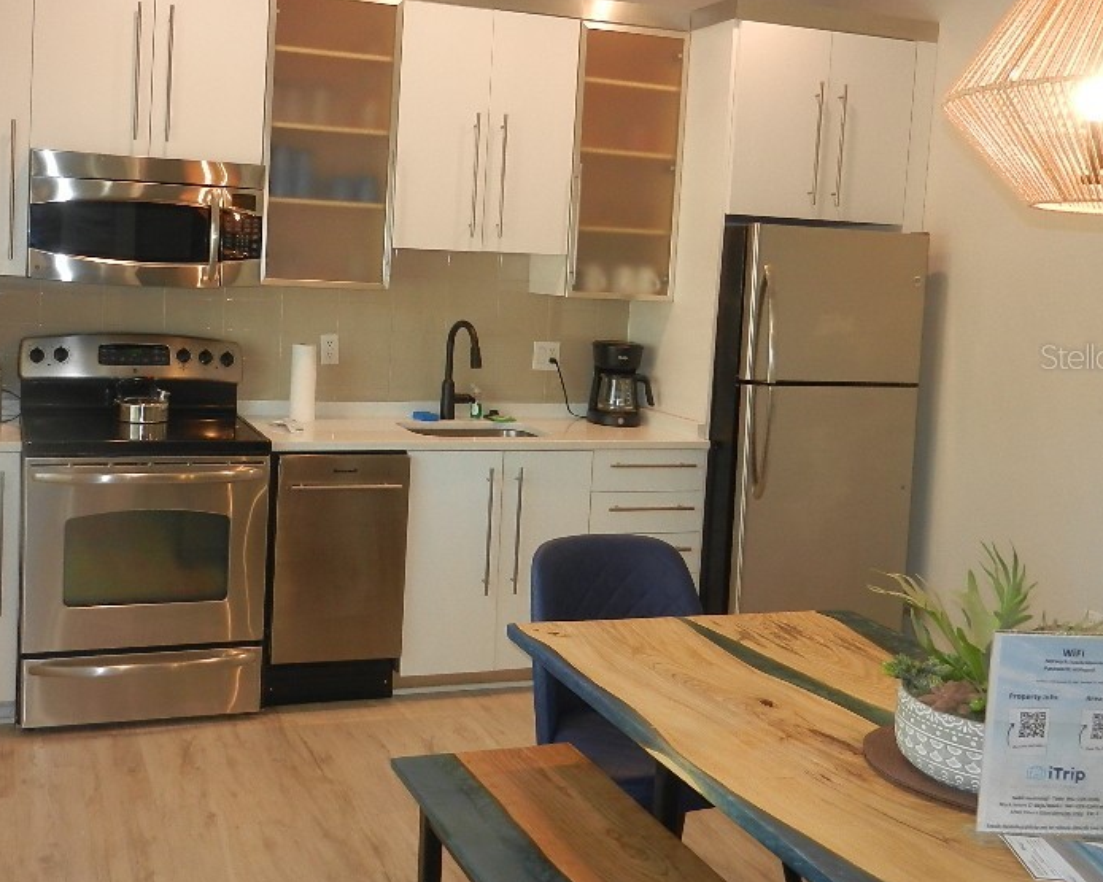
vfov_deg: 41.0
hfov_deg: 49.5
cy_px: 356
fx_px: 1175
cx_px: 377
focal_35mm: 36
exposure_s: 1/30
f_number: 3.5
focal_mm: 4.5
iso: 200
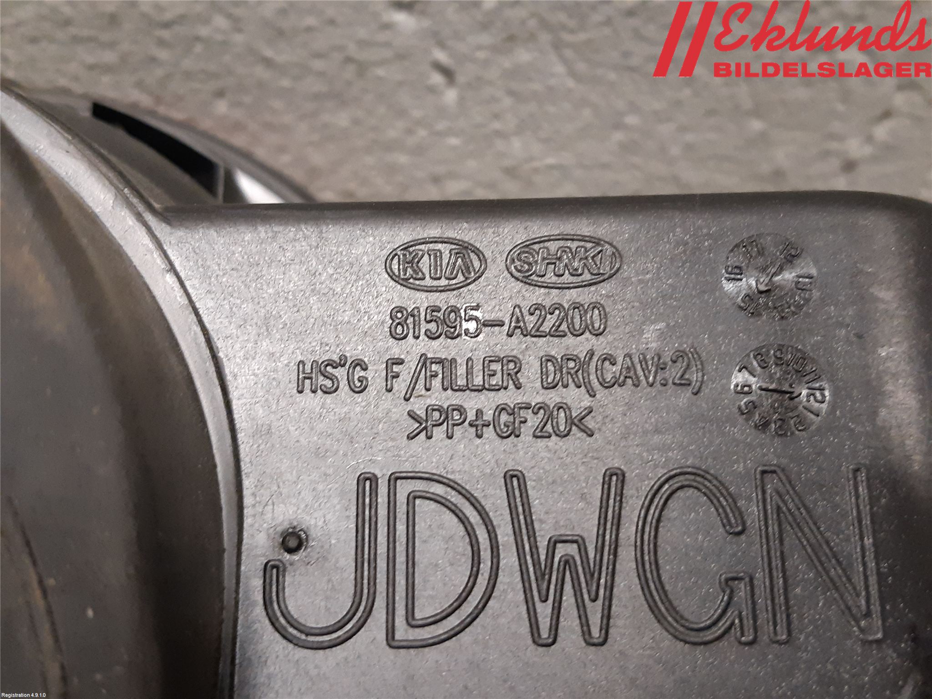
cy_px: 350
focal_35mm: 26
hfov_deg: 67.3
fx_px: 700
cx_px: 466
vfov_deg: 53.1
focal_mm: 3.93
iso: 250
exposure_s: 1/50
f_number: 1.7
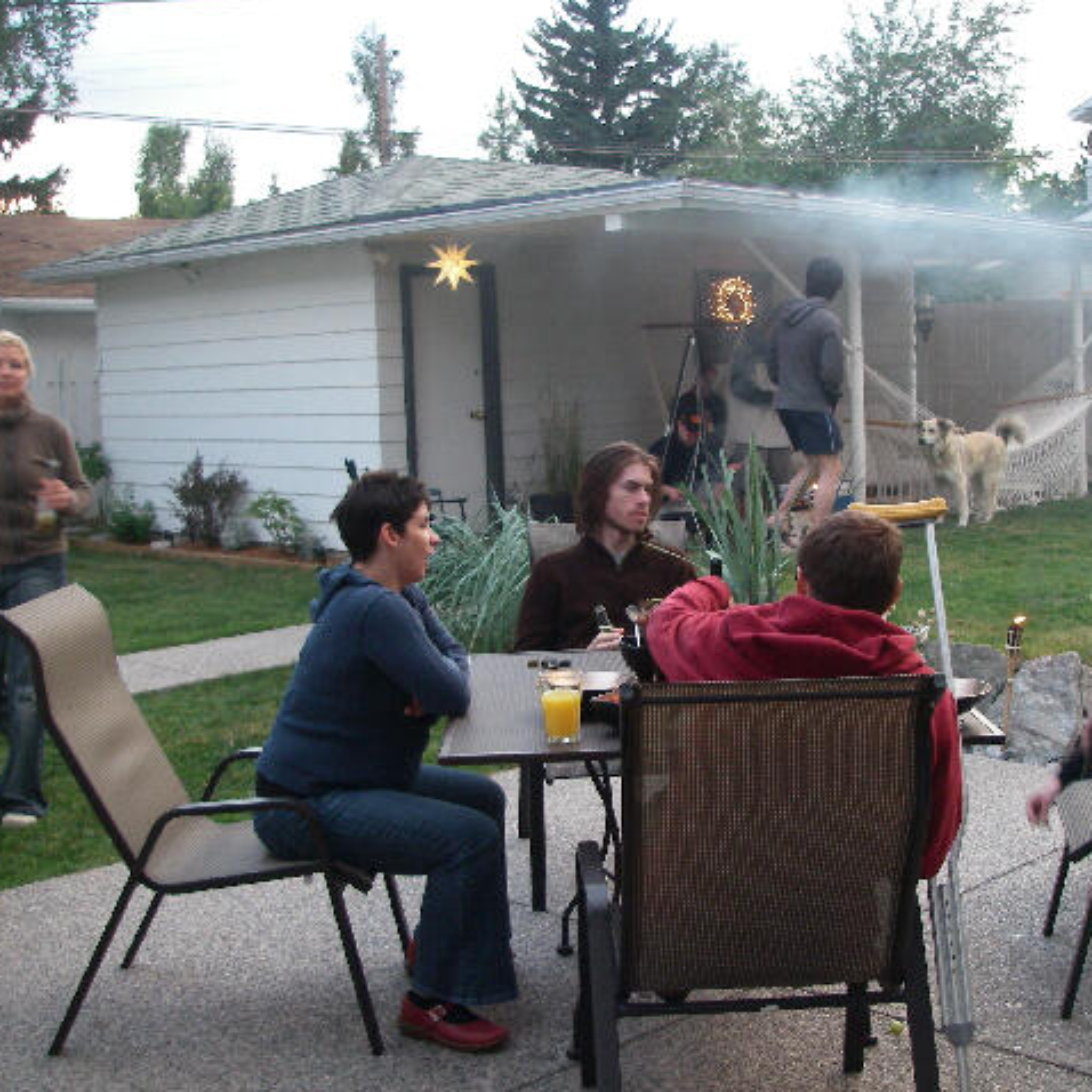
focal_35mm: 45
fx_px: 1606
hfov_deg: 37.4
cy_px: 546
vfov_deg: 37.6
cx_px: 642
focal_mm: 6.3
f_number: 3.3
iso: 200
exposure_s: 1/40
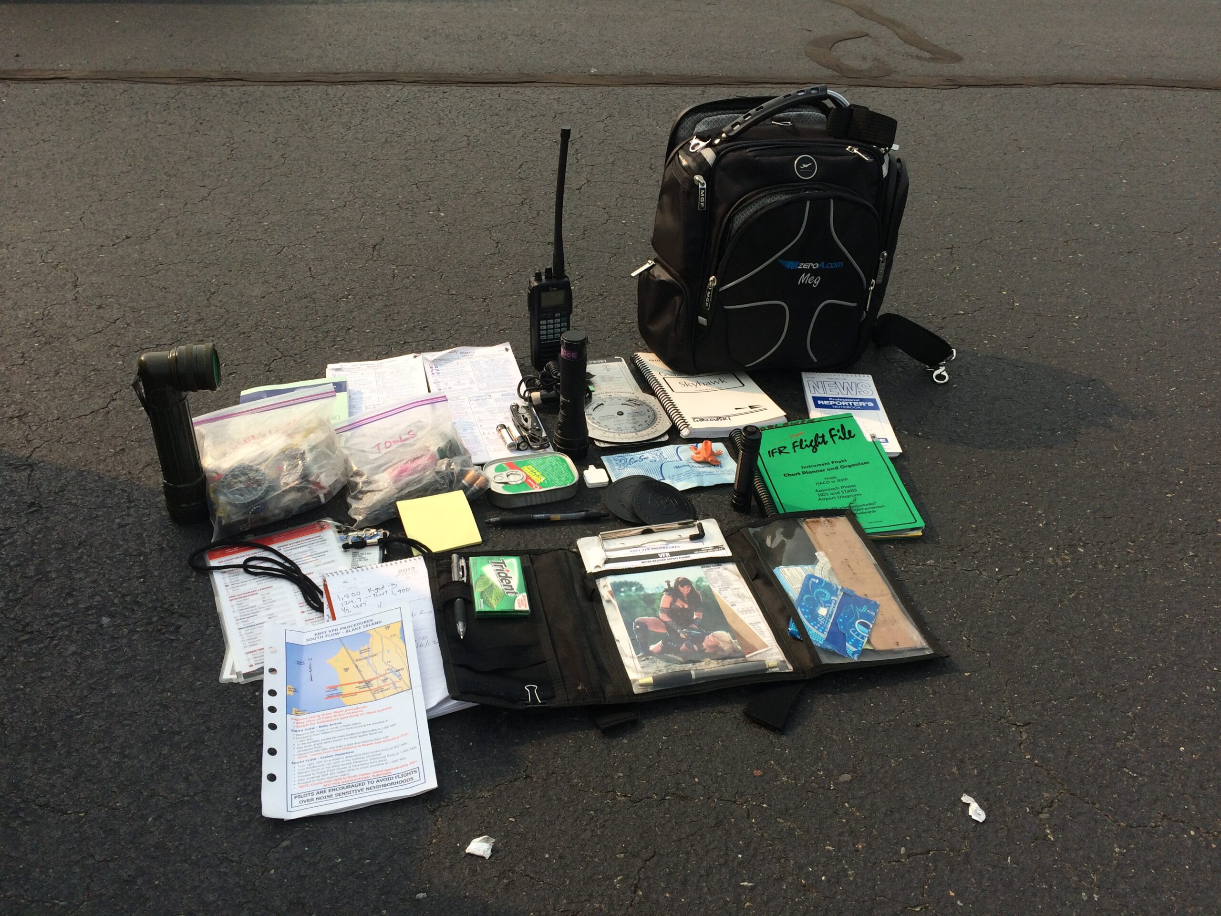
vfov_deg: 48.2
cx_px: 610
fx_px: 1023
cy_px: 458
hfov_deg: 61.7
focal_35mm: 29
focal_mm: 4.15
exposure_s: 1/1866
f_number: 2.2
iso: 32
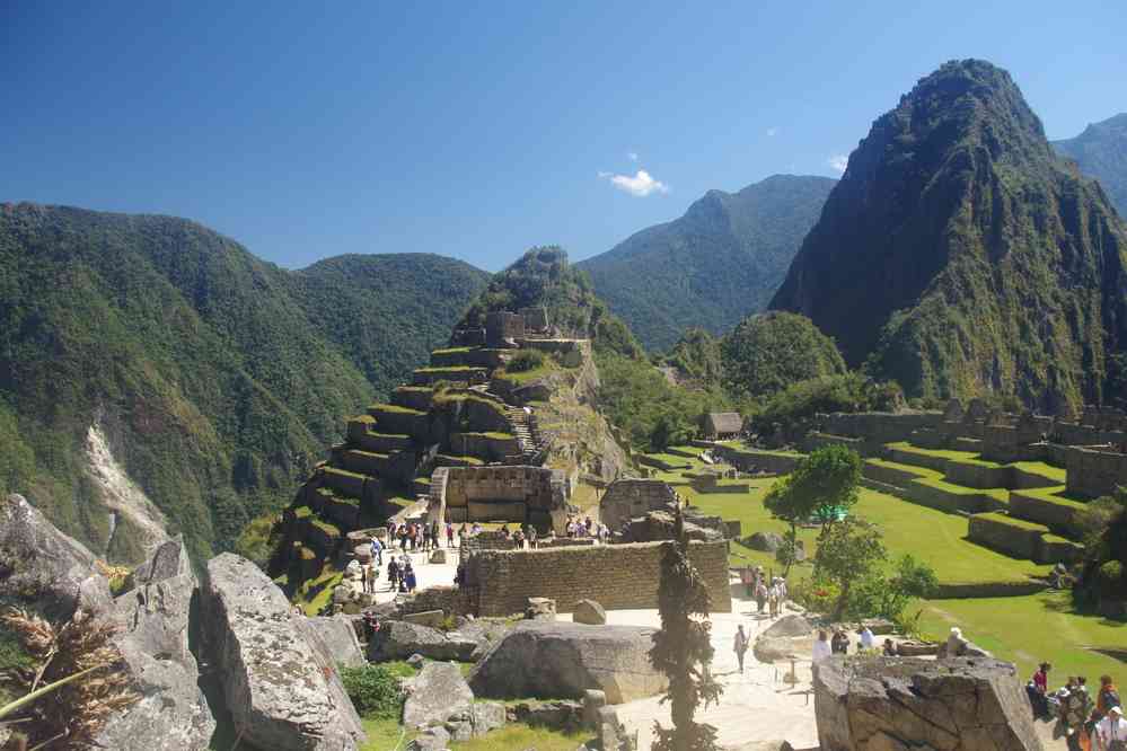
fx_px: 986
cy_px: 376
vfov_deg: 41.7
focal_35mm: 32
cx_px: 564
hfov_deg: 59.5
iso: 200
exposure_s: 1/50
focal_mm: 21
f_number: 11
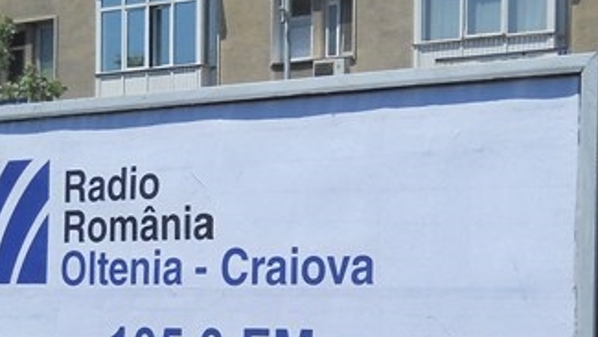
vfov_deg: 13.5
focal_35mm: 88
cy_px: 363
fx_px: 1396
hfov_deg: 24.2
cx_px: 313
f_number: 5.5
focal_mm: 6.72
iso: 80
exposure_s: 1/640
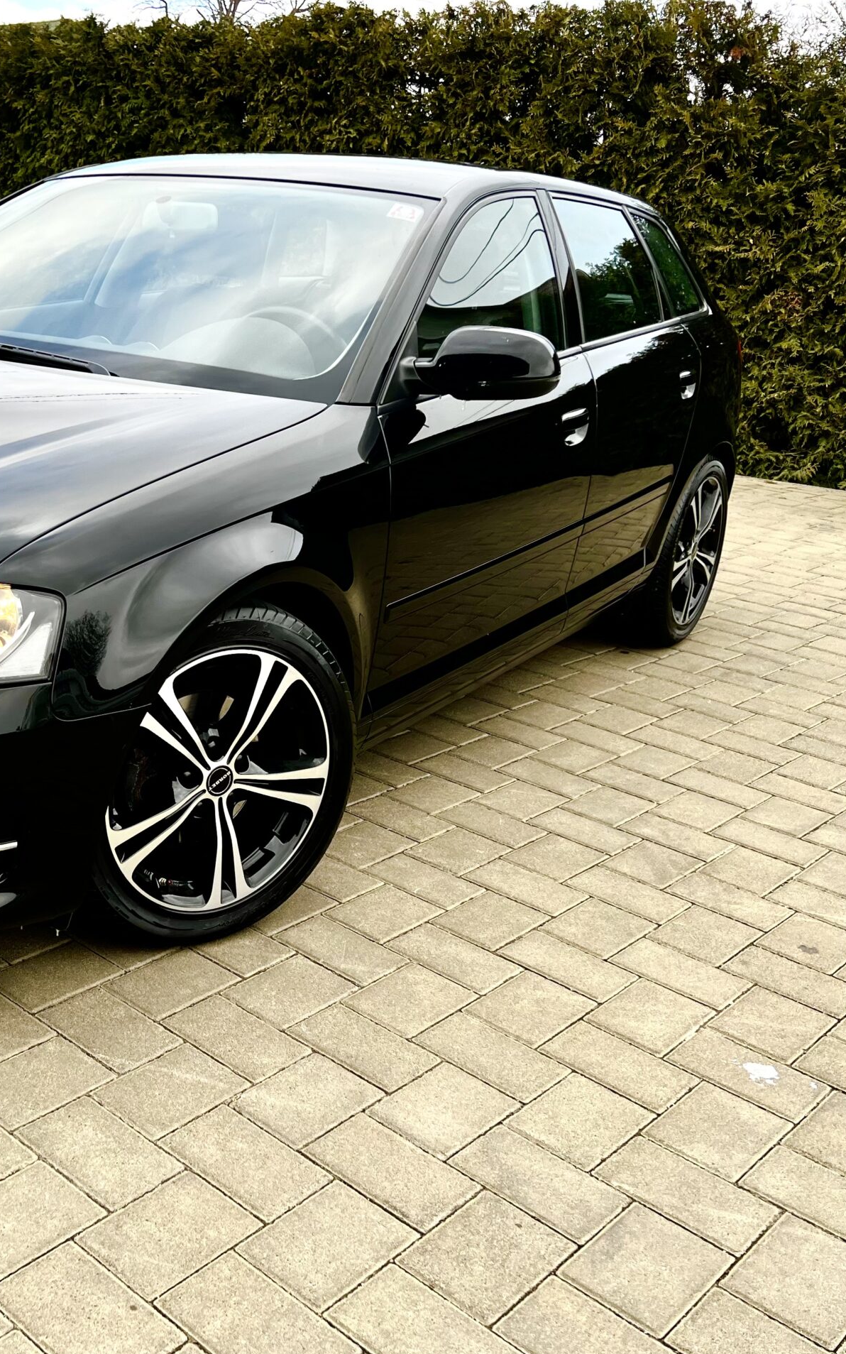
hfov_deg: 33.1
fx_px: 1365
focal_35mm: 37
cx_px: 128
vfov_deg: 52.7
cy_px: 681
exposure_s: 1/484
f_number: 1.5
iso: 50
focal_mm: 5.7
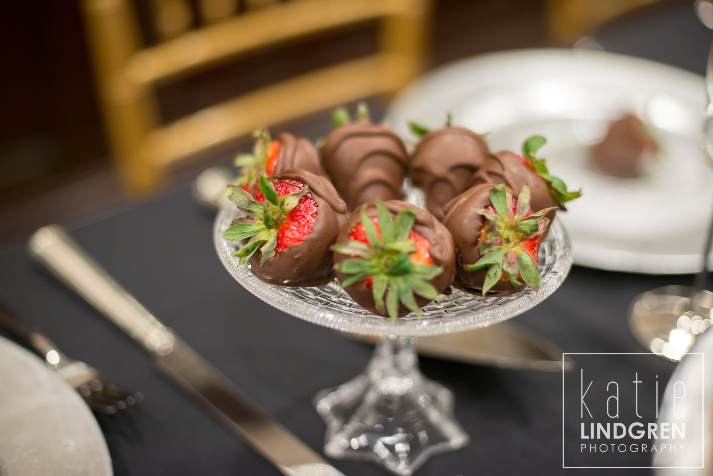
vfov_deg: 27.0
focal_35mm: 50
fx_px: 991
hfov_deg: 39.6
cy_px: 238
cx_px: 356
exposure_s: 1/160
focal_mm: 50
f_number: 2
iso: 1000
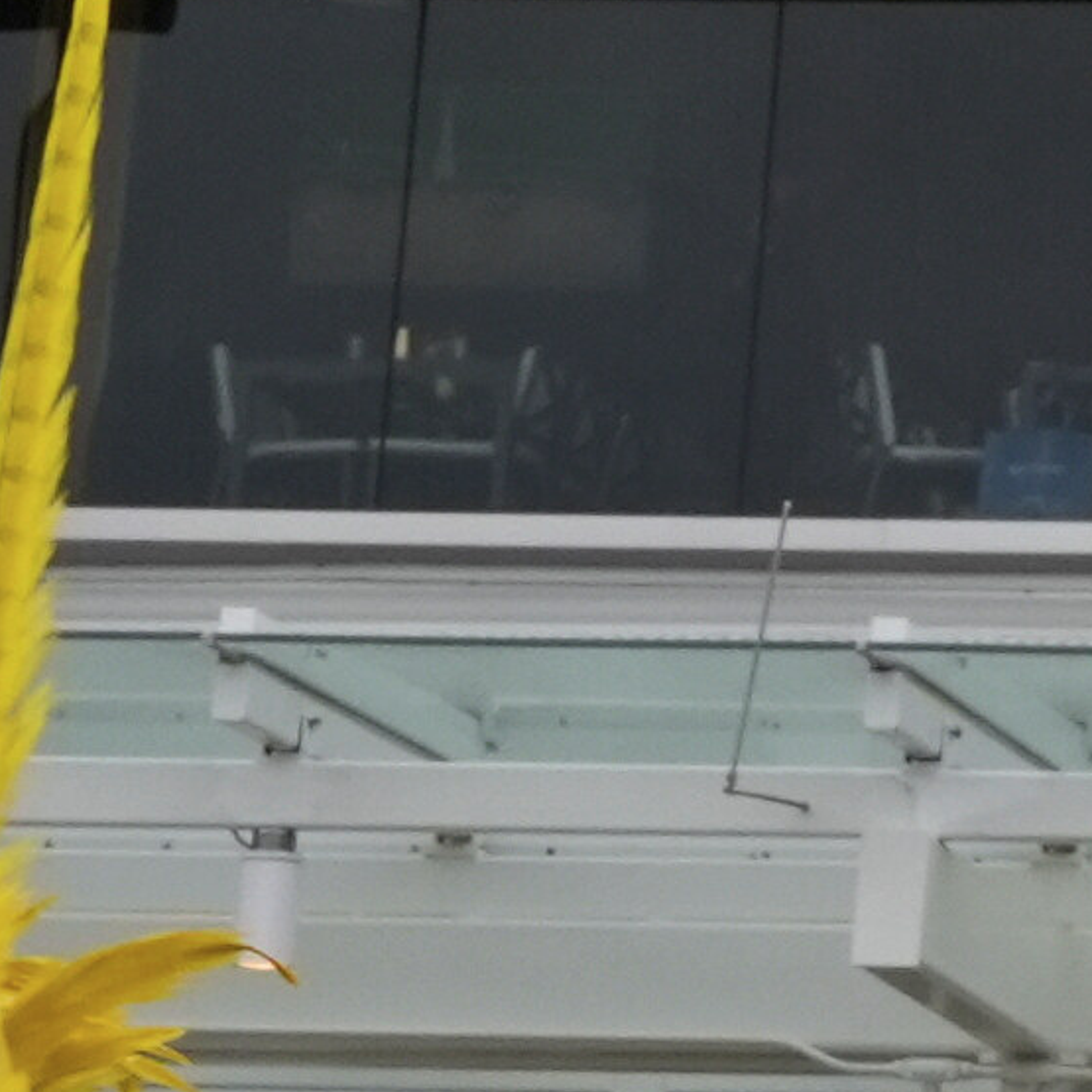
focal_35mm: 285
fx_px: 10172
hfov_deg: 5.8
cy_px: -1131
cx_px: 3052
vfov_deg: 6.0
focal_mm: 31
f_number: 18
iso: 400
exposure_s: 1/160
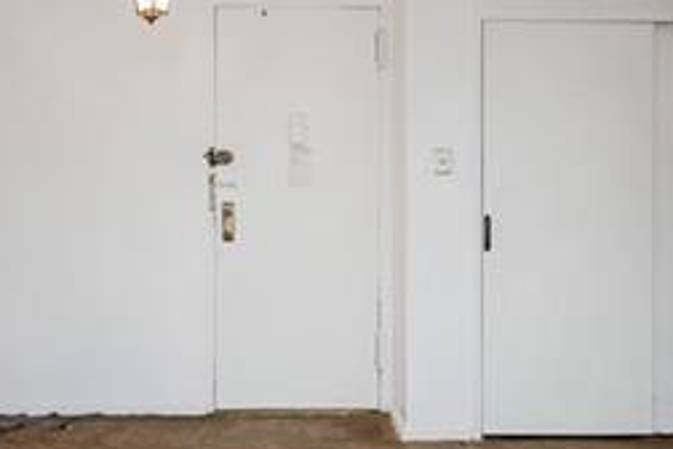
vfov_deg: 20.9
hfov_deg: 31.0
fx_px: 1215
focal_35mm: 65
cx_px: 353
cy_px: 158
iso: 160
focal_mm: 16
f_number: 4
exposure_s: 1/30
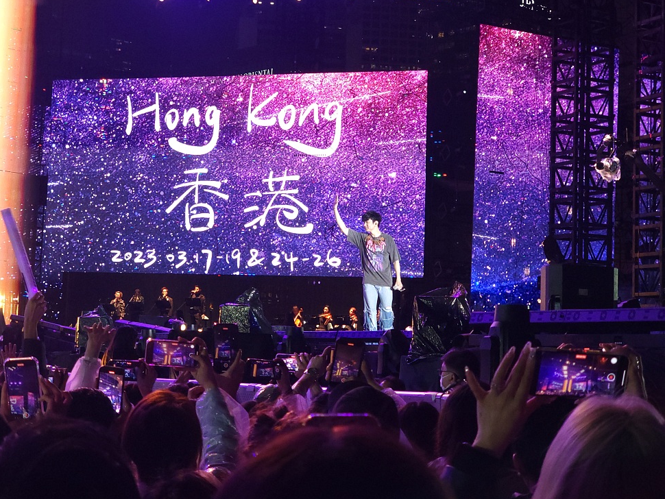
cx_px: 315
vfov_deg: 19.4
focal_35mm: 76
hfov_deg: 25.6
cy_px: 236
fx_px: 1460
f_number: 2.4
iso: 500
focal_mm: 9
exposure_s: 1/125
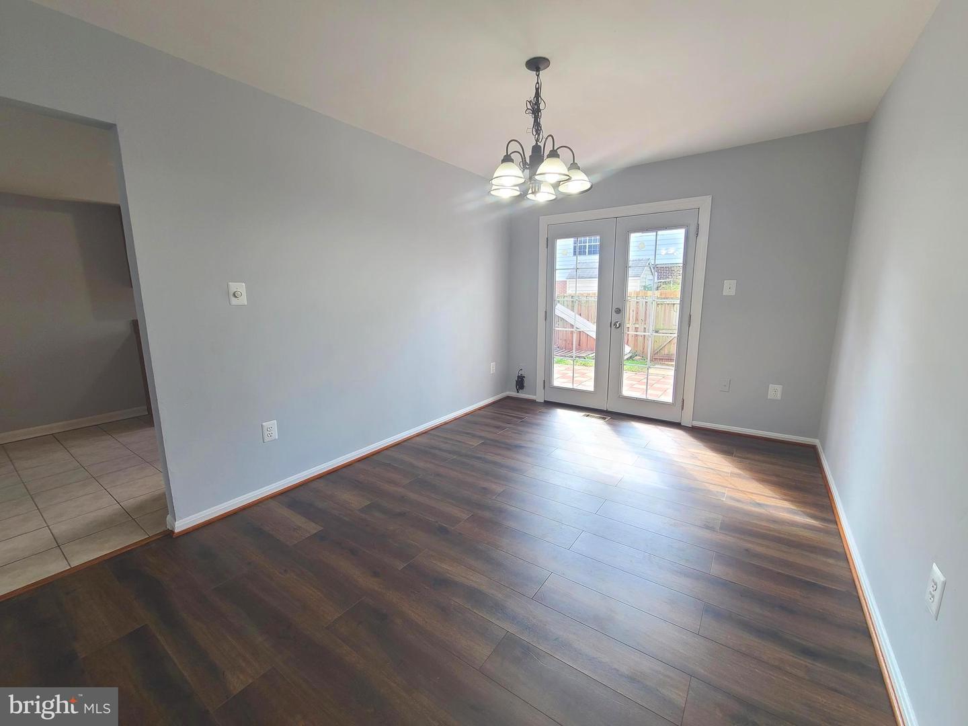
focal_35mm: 13
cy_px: 363
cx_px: 484
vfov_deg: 89.9
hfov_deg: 106.2
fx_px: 364
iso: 64
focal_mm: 2.2
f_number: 2.2
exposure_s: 1/60
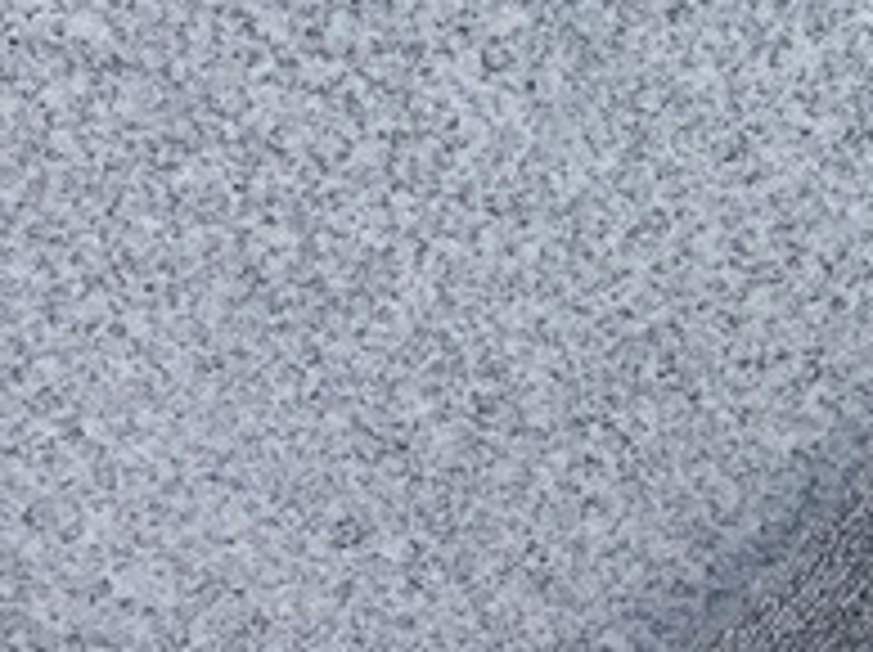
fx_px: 3627
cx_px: 1706
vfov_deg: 10.3
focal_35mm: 144
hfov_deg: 12.3
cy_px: 155
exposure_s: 1/494
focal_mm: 3.3
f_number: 2.4
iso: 25
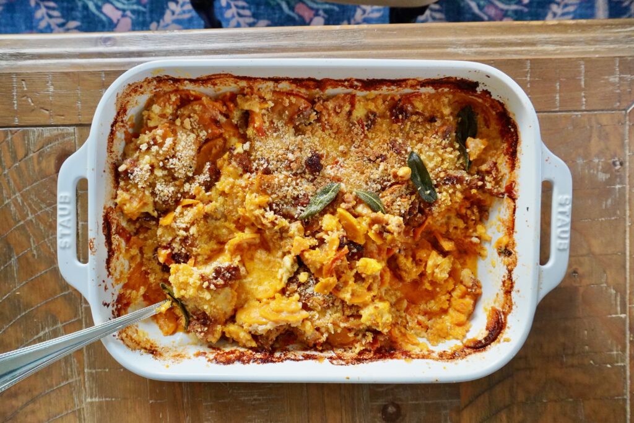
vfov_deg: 53.1
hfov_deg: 73.7
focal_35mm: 24
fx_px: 423
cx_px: 317
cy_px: 212
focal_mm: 16
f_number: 5.6
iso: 2500
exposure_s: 1/80
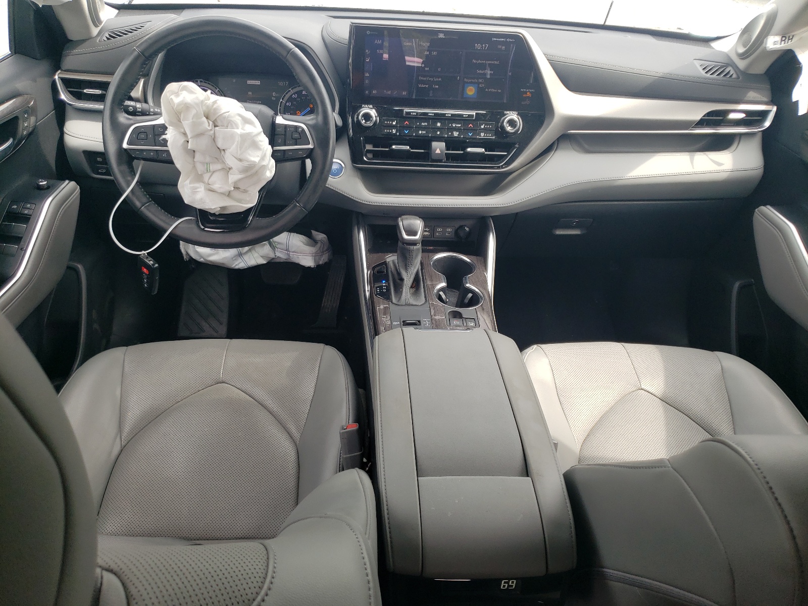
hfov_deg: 67.3
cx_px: 404
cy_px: 303
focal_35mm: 26
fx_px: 607
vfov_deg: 53.1
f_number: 1.5
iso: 50
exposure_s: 1/244
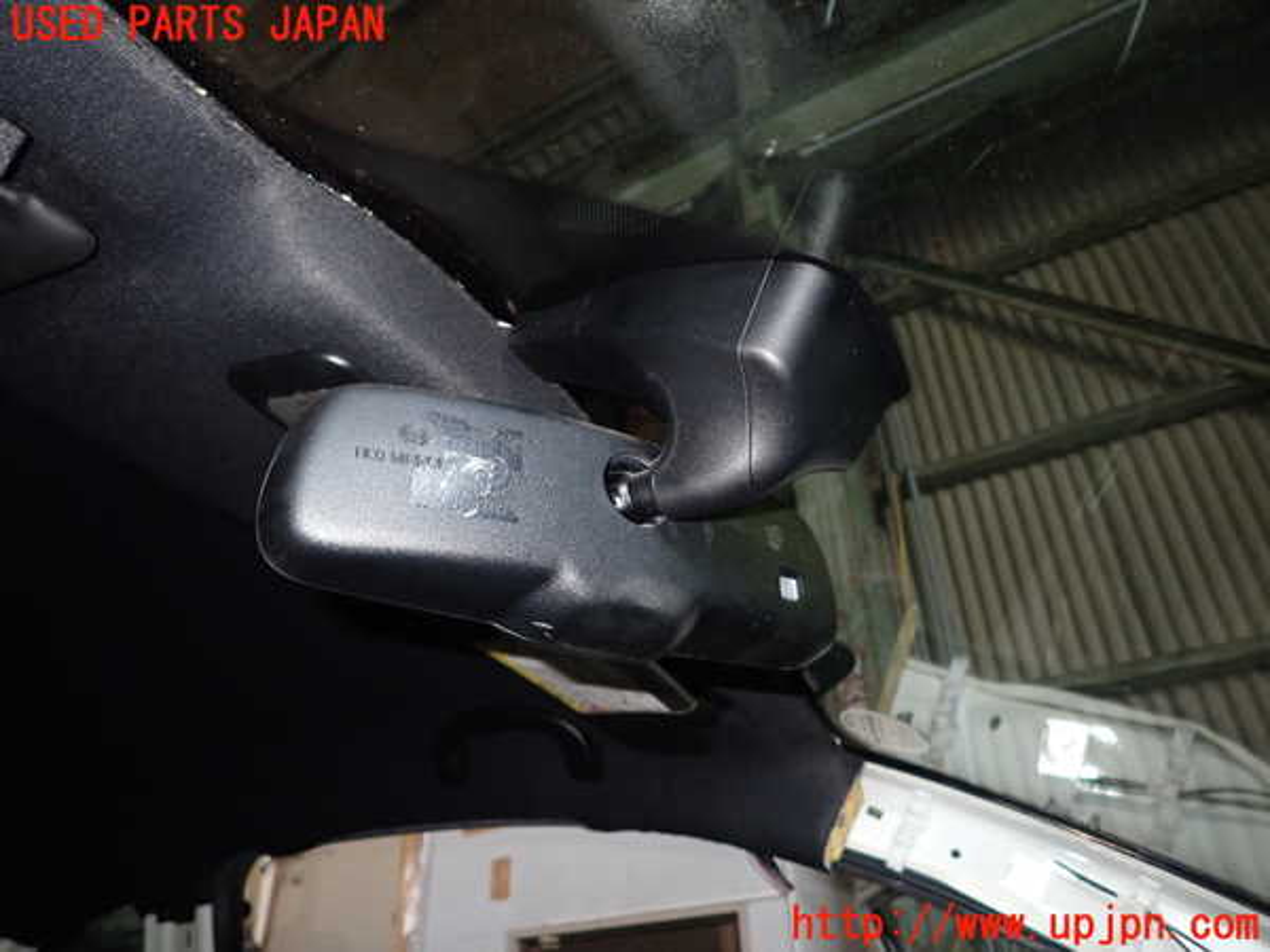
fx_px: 917
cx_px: 635
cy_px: 476
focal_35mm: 25
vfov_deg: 54.9
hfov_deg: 69.4
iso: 250
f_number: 5.6
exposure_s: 1/30
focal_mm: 4.5
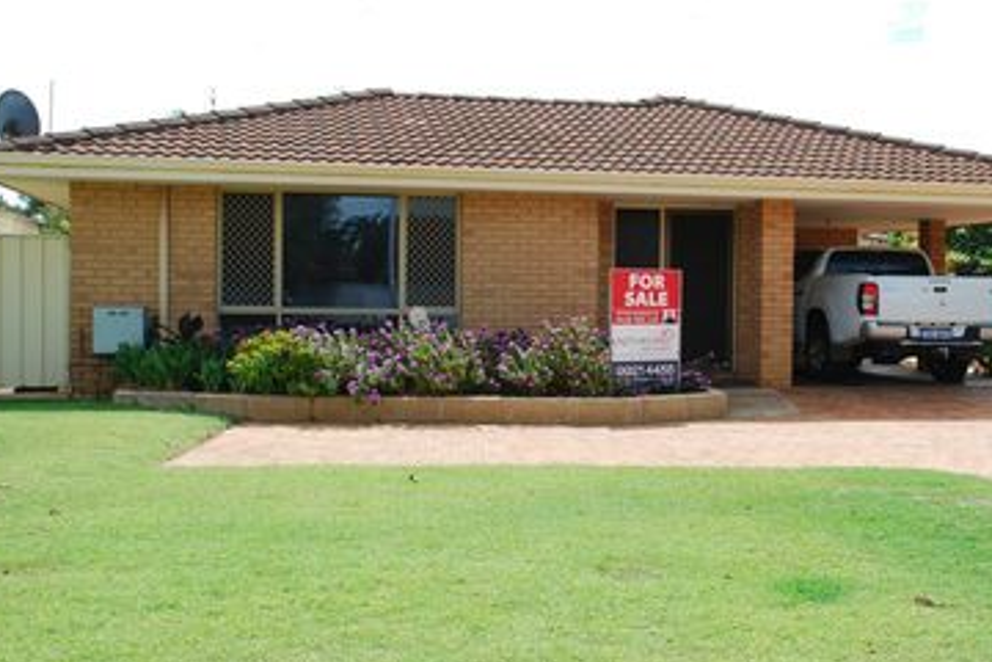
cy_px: 319
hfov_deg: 41.7
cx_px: 609
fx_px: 1295
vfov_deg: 28.6
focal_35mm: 47
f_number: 7.1
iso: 100
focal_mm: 24
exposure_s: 1/200
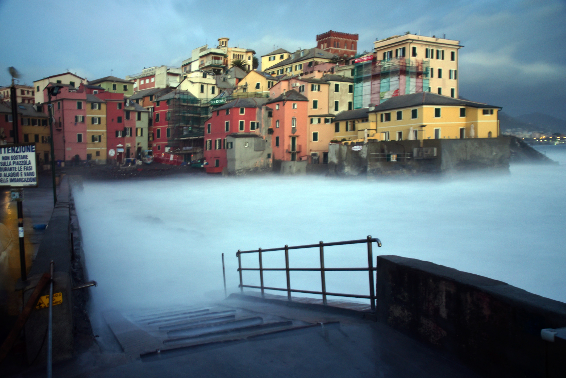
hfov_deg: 61.9
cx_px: 283
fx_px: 472
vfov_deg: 43.6
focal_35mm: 30
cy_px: 189
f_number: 8
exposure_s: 47.3
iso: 400
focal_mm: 30
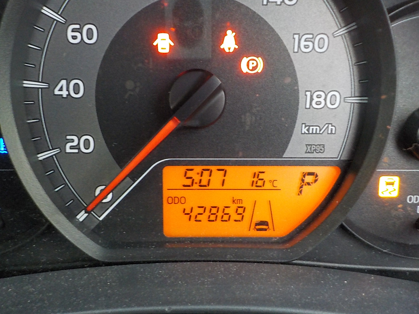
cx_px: 210
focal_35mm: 30
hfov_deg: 60.0
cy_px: 157
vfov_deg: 46.8
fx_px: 363
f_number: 3.3
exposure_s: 1/8
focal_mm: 4.1
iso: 450
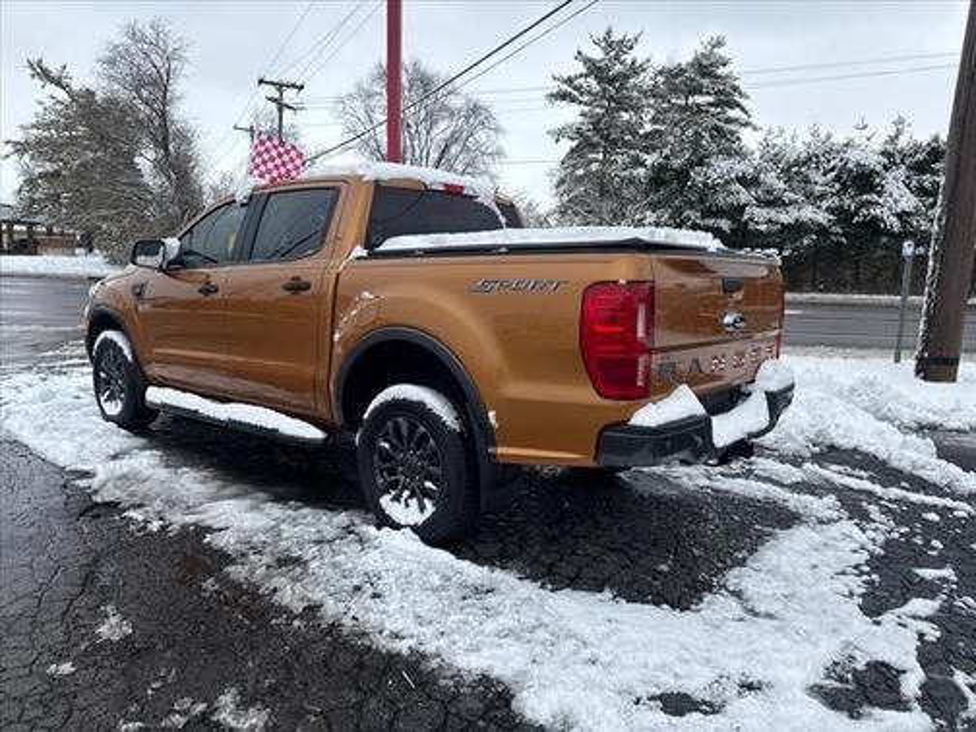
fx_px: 677
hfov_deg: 71.6
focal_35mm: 24
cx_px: 488
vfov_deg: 56.8
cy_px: 366
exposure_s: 1/3759
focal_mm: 6.76
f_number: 1.78
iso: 80
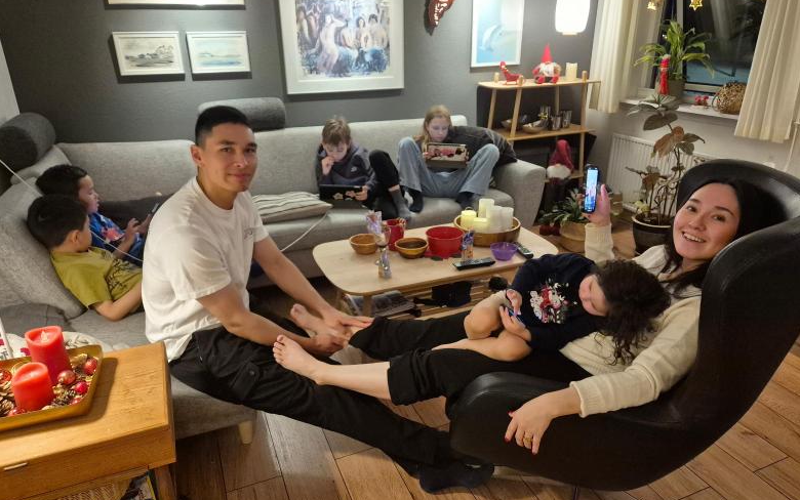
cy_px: 246
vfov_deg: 49.3
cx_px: 408
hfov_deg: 72.5
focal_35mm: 25
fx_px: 545
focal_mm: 5.4
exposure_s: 1/100
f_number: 1.8
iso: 1250
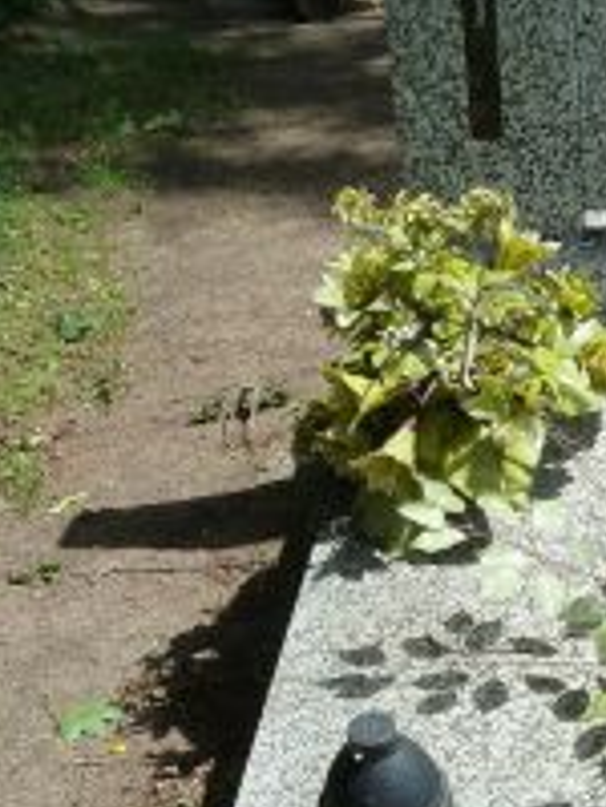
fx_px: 1401
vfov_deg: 31.8
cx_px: 594
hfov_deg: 23.5
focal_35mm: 60
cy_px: 561
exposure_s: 1/400
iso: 125
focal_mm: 4.1
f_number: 4.5
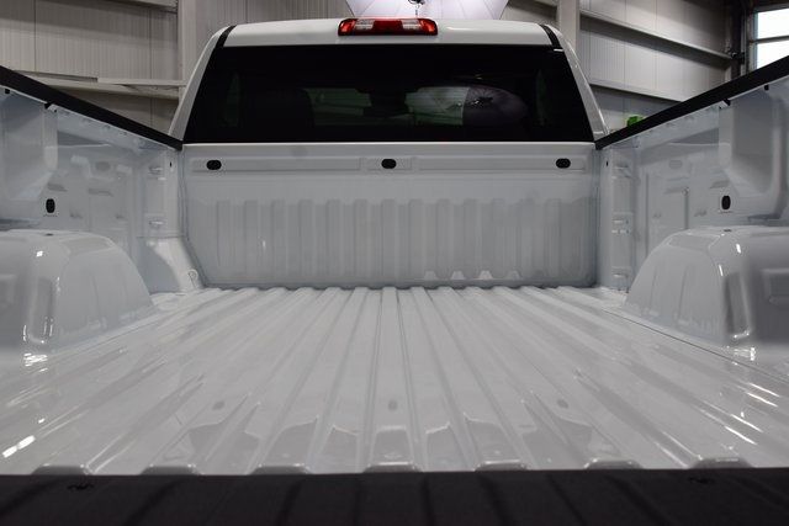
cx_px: 394
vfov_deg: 36.9
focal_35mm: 36
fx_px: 789
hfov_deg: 53.1
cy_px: 263
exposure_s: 1/40
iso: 400
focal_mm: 24
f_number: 7.1
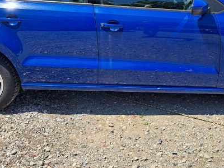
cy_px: 21
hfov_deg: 39.5
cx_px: 132
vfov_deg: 29.2
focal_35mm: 48
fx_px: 311
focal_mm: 5.23
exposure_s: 1/1160
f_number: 1.8
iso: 50
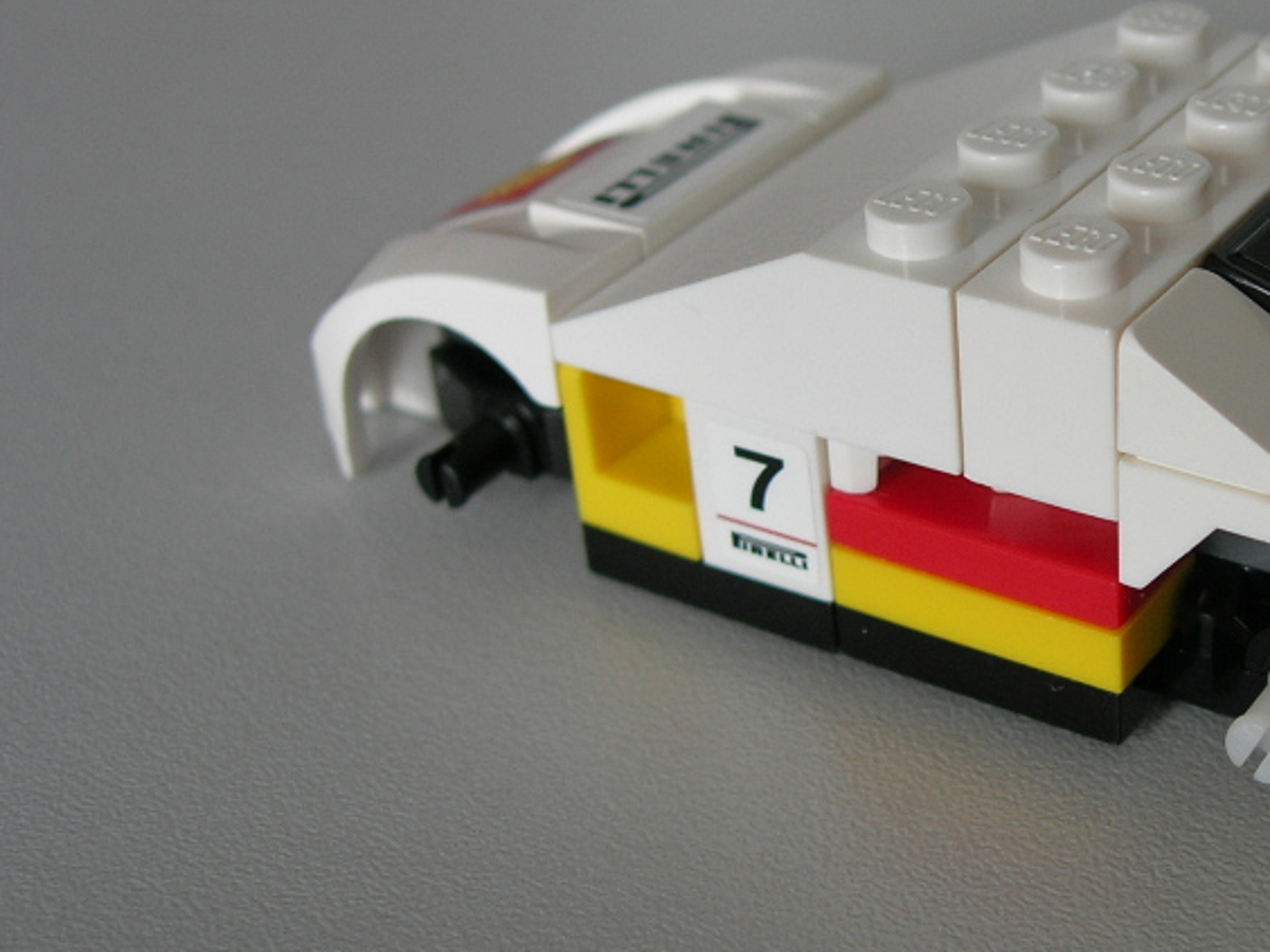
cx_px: 1097
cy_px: 457
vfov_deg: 21.3
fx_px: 2531
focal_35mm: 69
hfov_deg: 27.3
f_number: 2.8
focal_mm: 7.8
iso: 64
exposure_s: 1/23.6
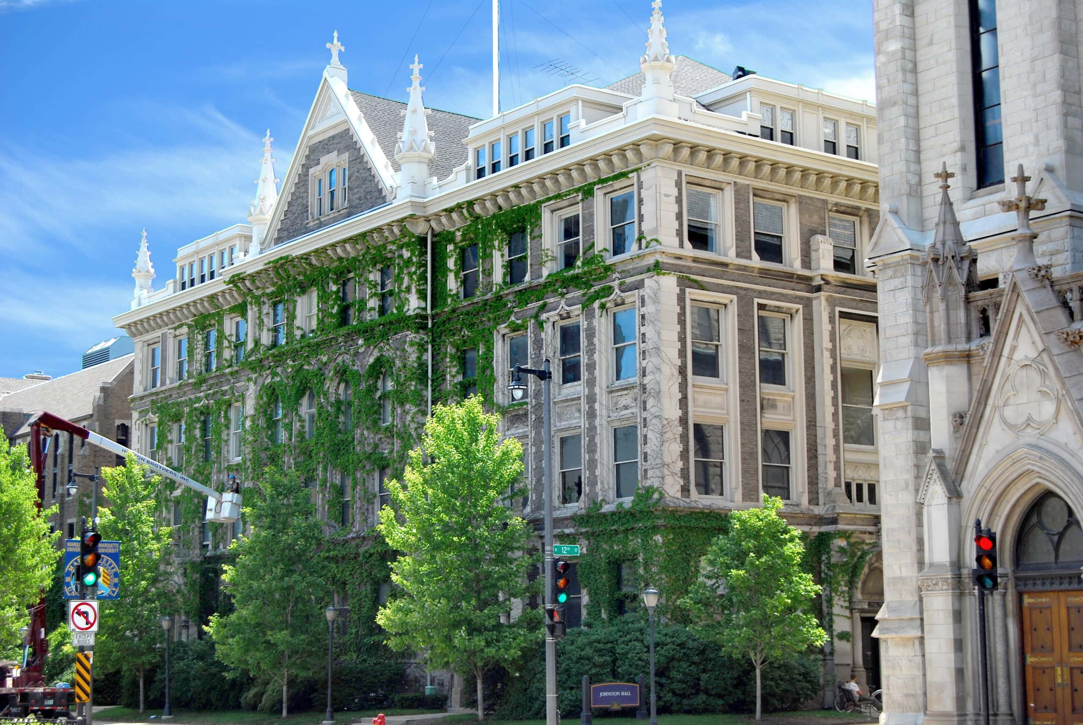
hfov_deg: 33.4
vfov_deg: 22.7
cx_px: 542
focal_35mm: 60
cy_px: 362
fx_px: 1807
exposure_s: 1/250
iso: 100
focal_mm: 40
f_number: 7.1
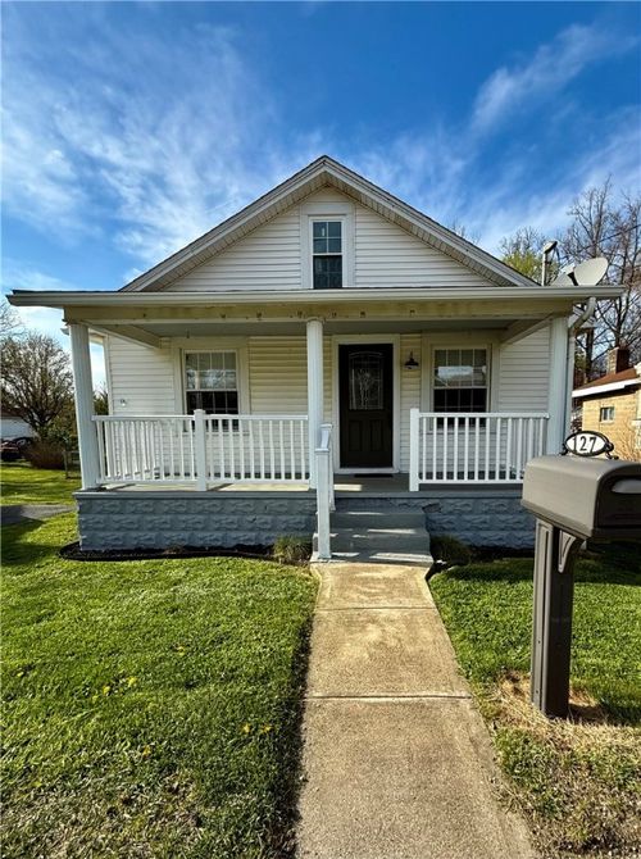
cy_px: 430
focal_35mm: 14
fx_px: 347
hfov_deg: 85.5
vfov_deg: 102.2
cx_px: 320
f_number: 2.2
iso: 50
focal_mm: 2.22
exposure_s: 1/1068
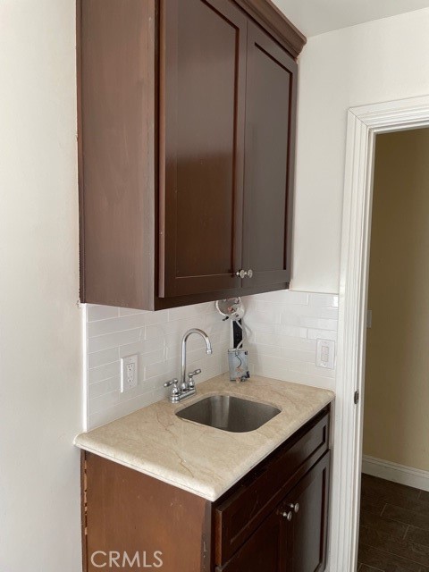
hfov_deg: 53.1
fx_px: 430
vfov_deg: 67.3
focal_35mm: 26
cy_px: 286
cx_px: 214
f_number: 1.6
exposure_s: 1/121
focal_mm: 4.2
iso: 100
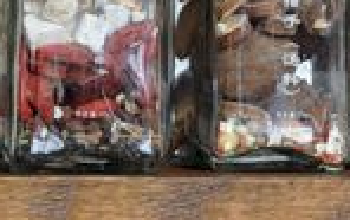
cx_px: 355
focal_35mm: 216
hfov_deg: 9.6
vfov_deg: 6.1
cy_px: -28
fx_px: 2063
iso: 400
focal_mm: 42
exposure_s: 1/200
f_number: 7.1
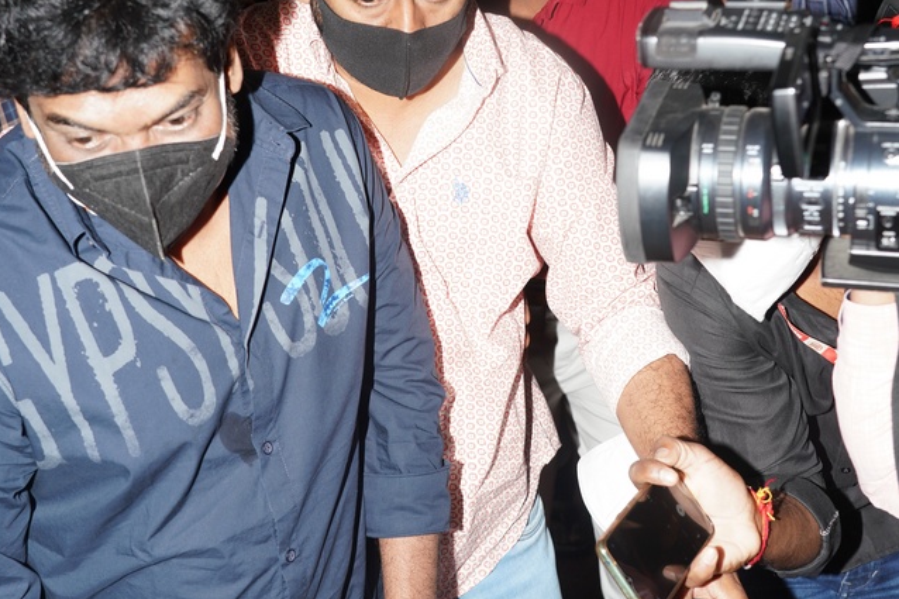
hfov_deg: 36.3
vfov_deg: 24.4
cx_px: 442
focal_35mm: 55
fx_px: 1373
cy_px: 185
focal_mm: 36
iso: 320
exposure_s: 1/250
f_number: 5
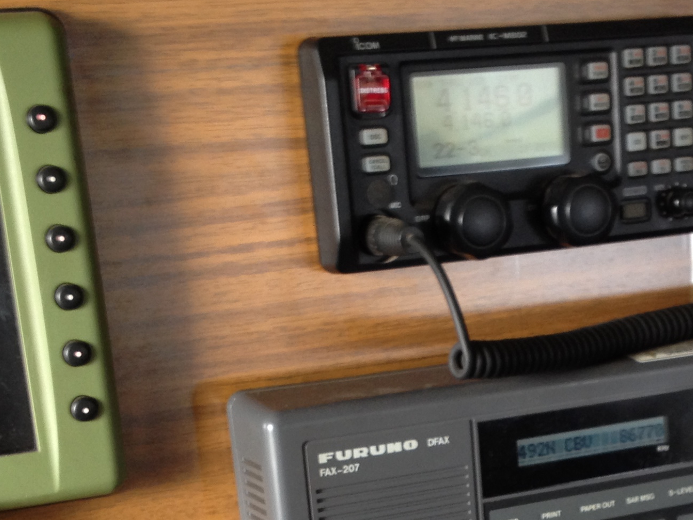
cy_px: 551
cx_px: 491
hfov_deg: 22.1
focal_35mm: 88
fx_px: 1762
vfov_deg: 16.4
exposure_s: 1/20
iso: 50
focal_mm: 4.28
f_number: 2.4
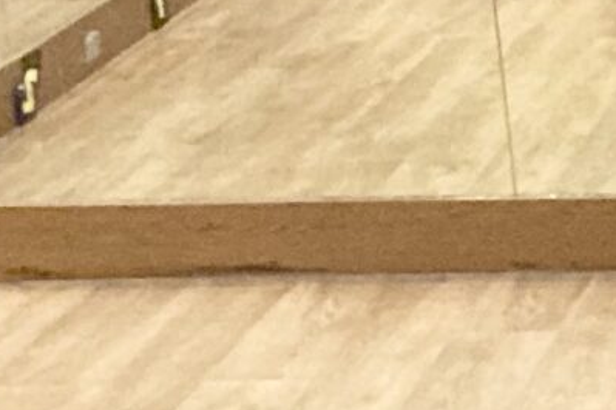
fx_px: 3200
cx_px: 1488
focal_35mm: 187
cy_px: 749
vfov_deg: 7.1
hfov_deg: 9.7
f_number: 1.8
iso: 320
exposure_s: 1/42
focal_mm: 3.99
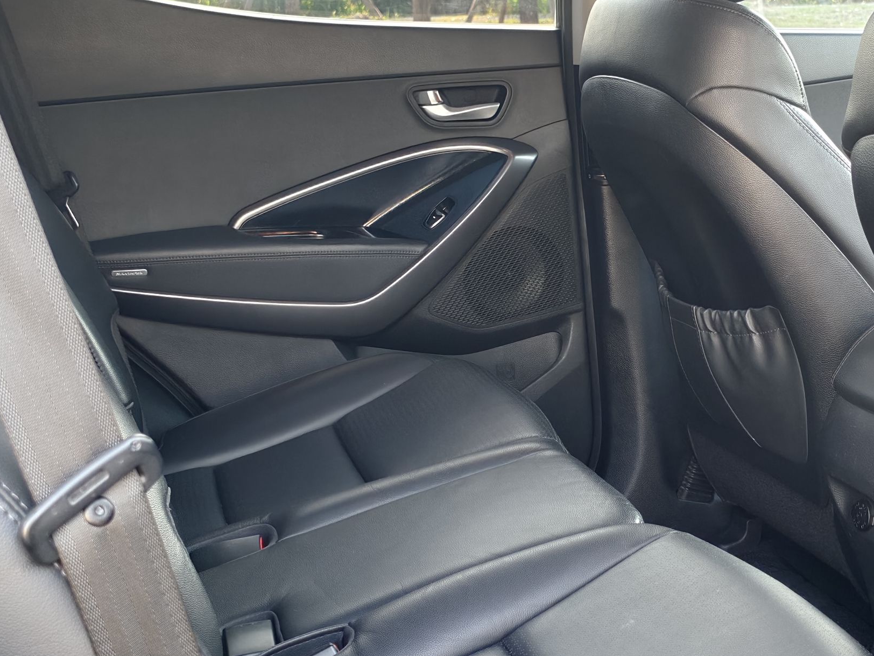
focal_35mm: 58
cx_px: 548
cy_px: 361
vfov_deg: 25.2
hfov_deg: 33.1
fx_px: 1464
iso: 121
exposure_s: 1/100
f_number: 1.57
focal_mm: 5.6
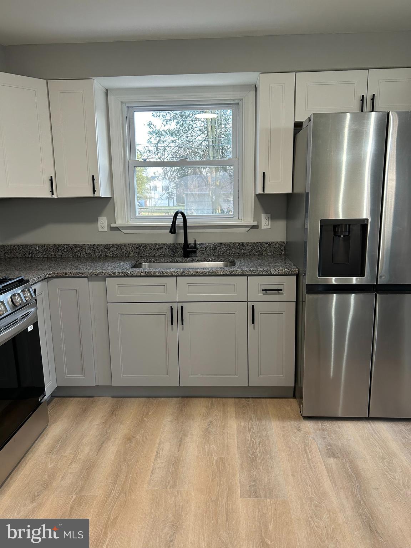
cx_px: 206
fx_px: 412
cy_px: 274
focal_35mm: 26
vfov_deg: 67.3
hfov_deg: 53.1
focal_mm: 5.7
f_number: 1.5
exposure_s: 1/120
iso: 125
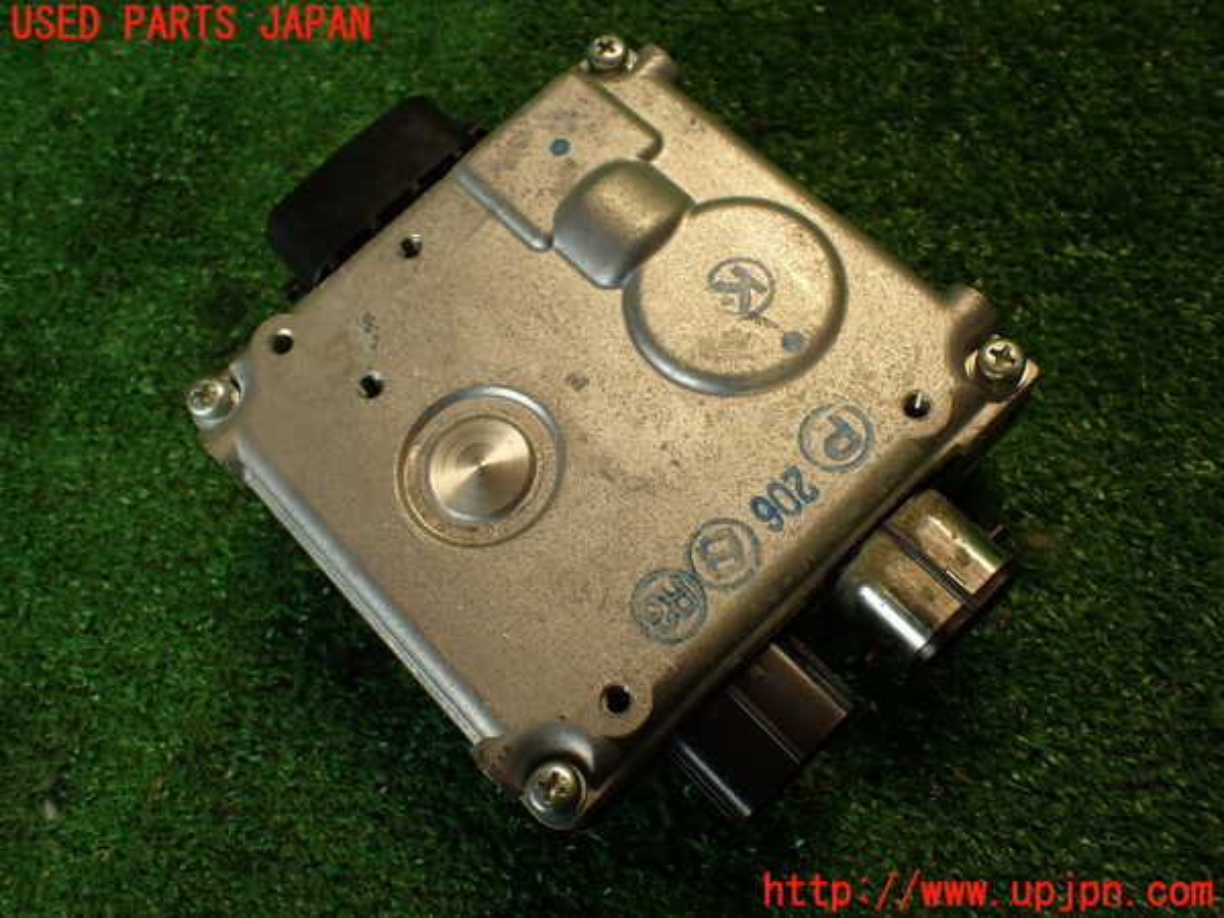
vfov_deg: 44.2
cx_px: 612
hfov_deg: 56.8
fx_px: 1131
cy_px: 459
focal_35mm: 32
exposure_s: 1/60
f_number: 2.4
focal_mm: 5.79
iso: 200
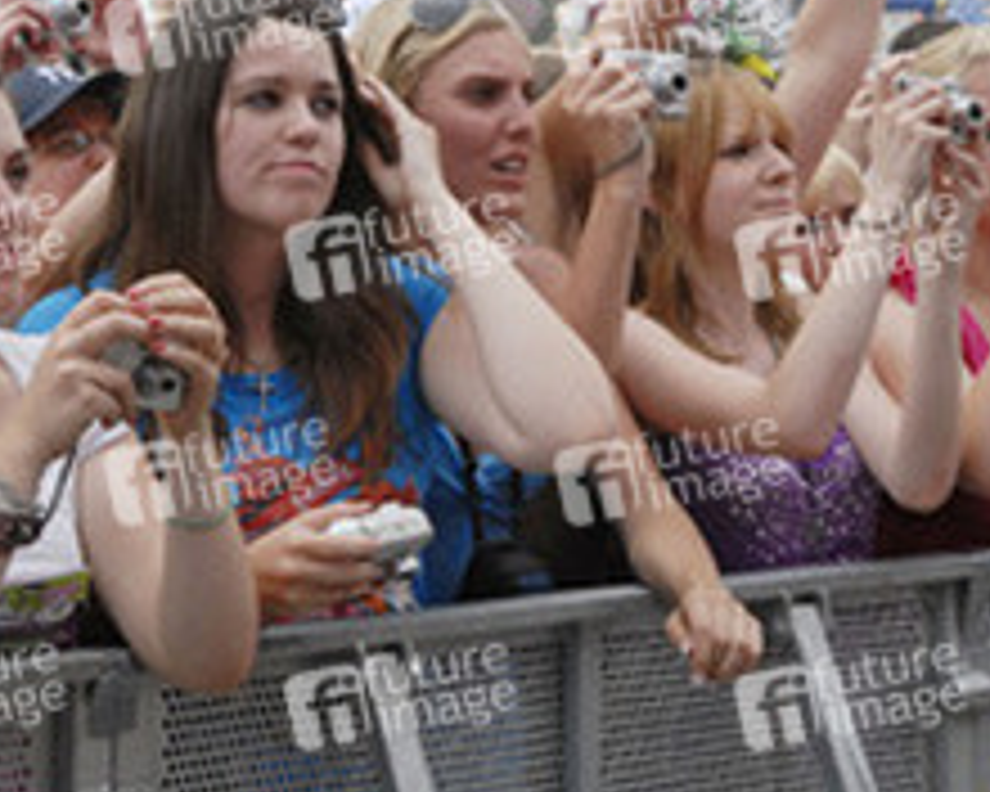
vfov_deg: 14.0
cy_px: 135
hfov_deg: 17.5
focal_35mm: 109
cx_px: 274
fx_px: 3194
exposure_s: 1/350
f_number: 10
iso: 500
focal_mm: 38
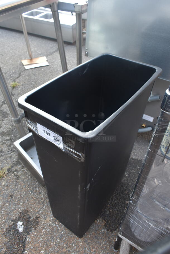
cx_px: 85
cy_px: 127
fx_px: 191
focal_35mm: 27
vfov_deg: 67.3
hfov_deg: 48.0
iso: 400
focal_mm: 18
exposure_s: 1/60
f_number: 8
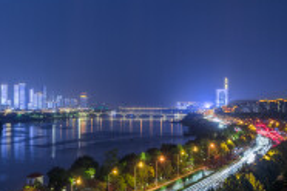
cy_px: 129
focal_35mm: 67
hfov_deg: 28.8
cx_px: 25
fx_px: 534
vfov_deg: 20.2
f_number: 9
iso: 160
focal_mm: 32
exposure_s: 4
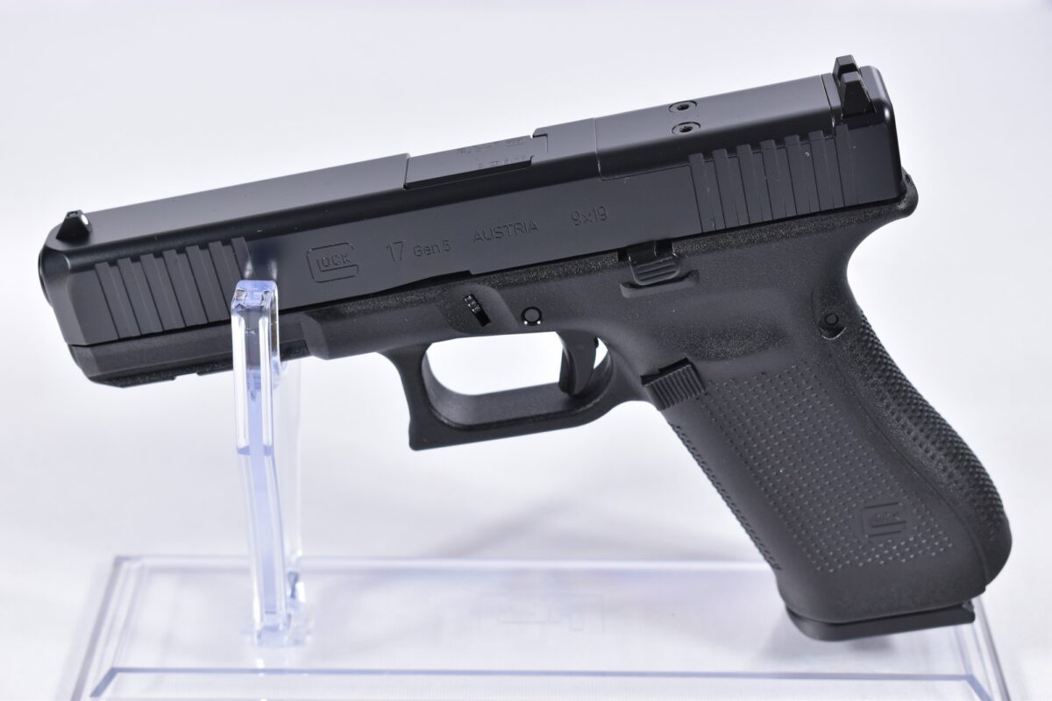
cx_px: 526
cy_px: 350
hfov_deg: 28.1
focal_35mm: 72
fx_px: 2104
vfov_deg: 18.9
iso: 640
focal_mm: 48
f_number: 5.3
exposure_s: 1/30
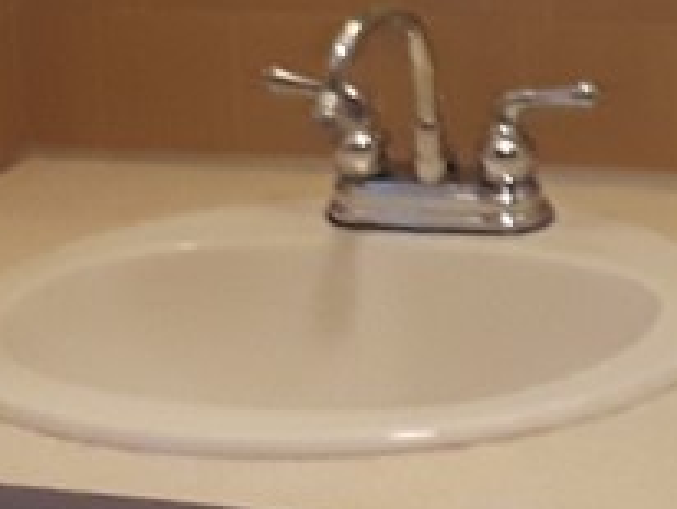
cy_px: -351
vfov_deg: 10.2
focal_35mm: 139
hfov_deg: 14.0
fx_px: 2722
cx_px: 618
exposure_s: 1/30
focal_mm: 2.9
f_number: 1.9
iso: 125
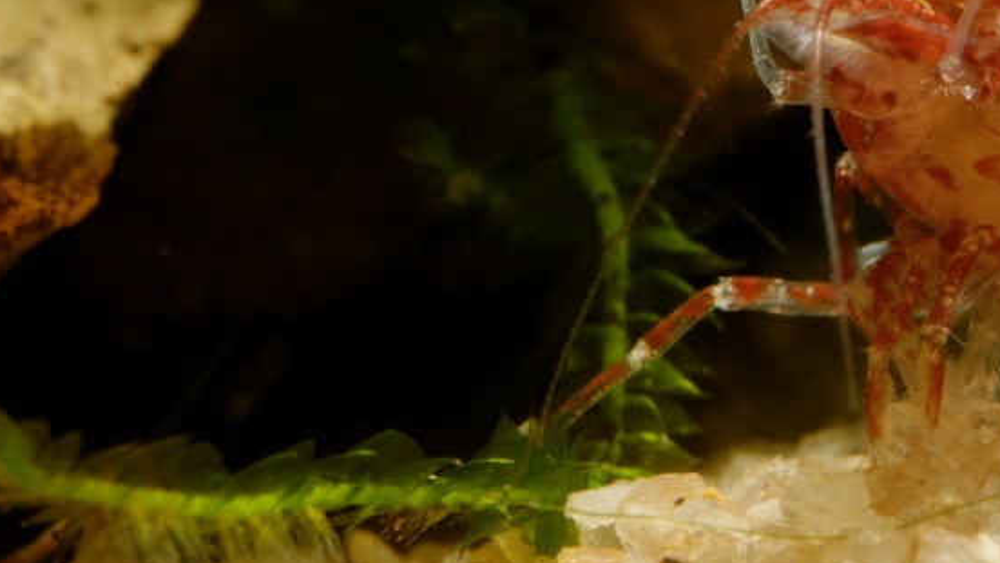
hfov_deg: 5.7
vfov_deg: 3.2
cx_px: 1000
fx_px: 9974
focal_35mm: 376
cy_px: -103
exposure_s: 1/125
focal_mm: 100
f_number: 32
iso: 100
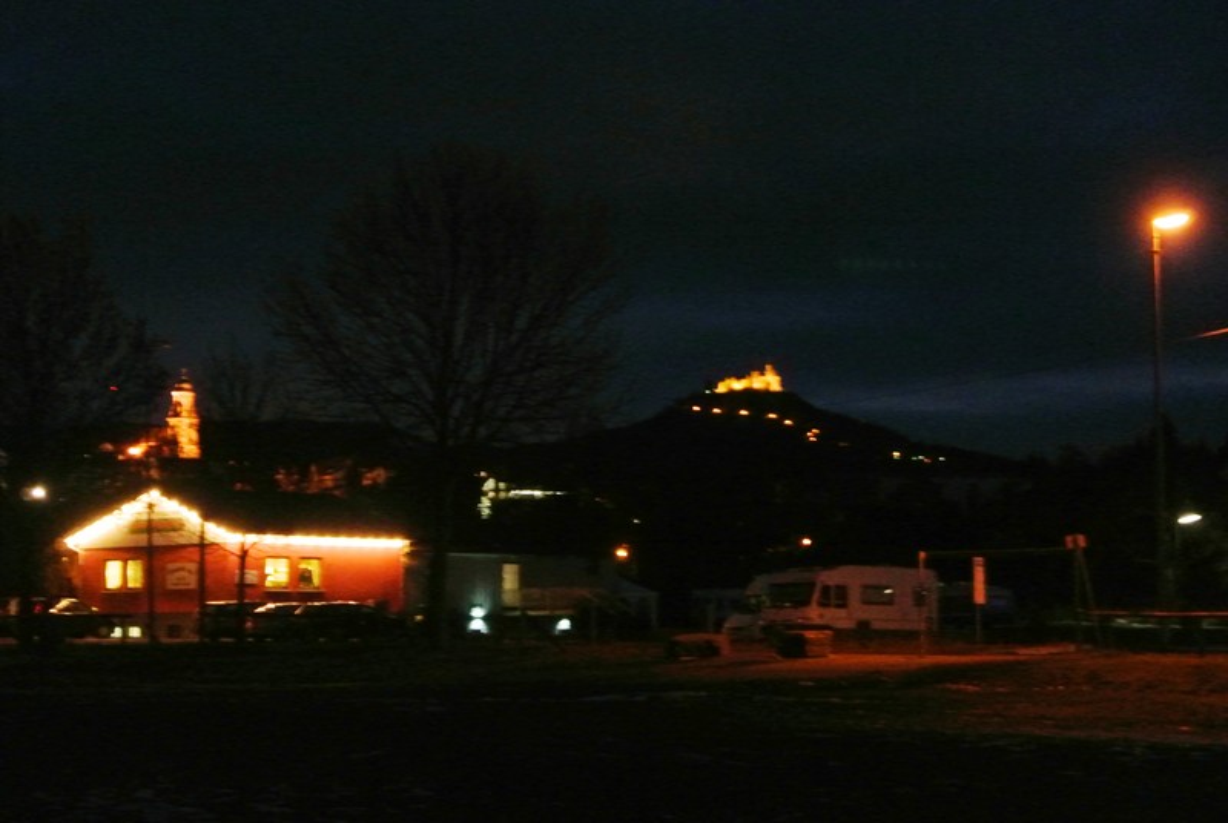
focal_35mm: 81
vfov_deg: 16.9
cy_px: 412
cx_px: 614
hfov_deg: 25.0
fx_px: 2767
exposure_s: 1/5
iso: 3200
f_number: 5.6
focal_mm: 30
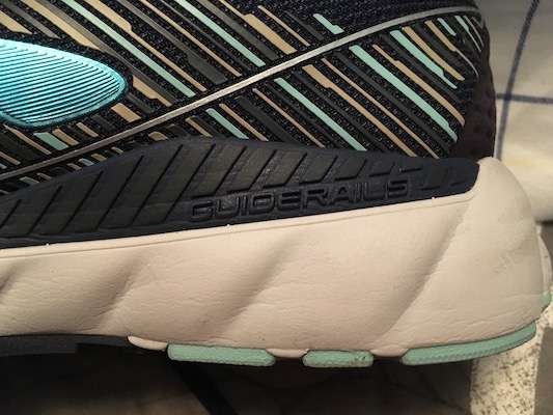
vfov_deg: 48.2
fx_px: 463
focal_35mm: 29
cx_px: 276
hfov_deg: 61.6
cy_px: 208
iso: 320
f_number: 2.2
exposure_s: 1/15
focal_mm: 4.15
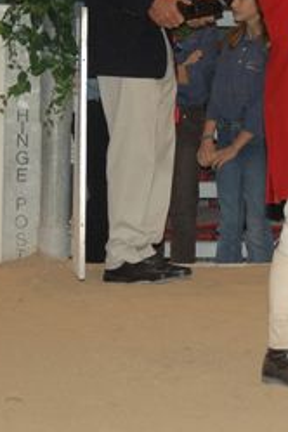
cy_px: 70
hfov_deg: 4.3
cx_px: 390
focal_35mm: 316
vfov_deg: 6.5
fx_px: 3792
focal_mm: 82
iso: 800
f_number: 5
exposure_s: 1/200
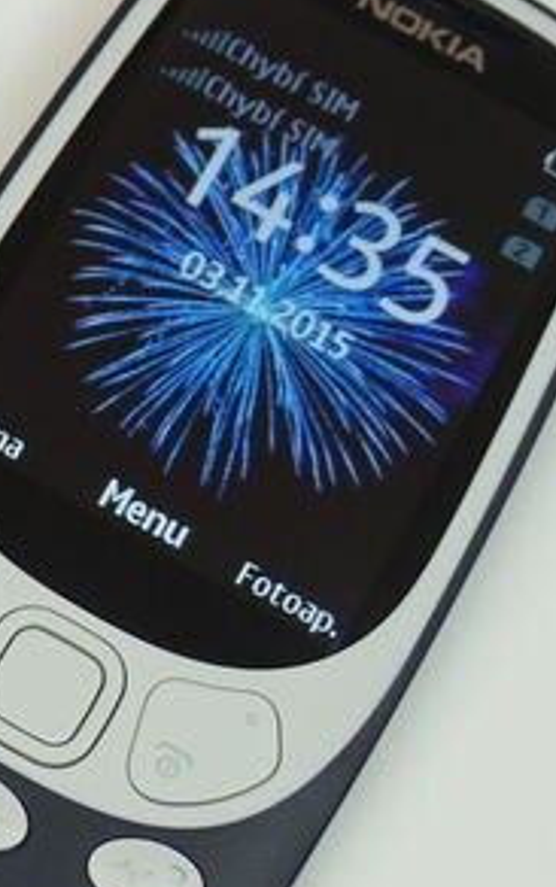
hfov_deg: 9.8
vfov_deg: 16.0
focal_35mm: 130
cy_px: 498
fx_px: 3146
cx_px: -319
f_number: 5
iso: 320
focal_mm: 30
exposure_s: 1/60
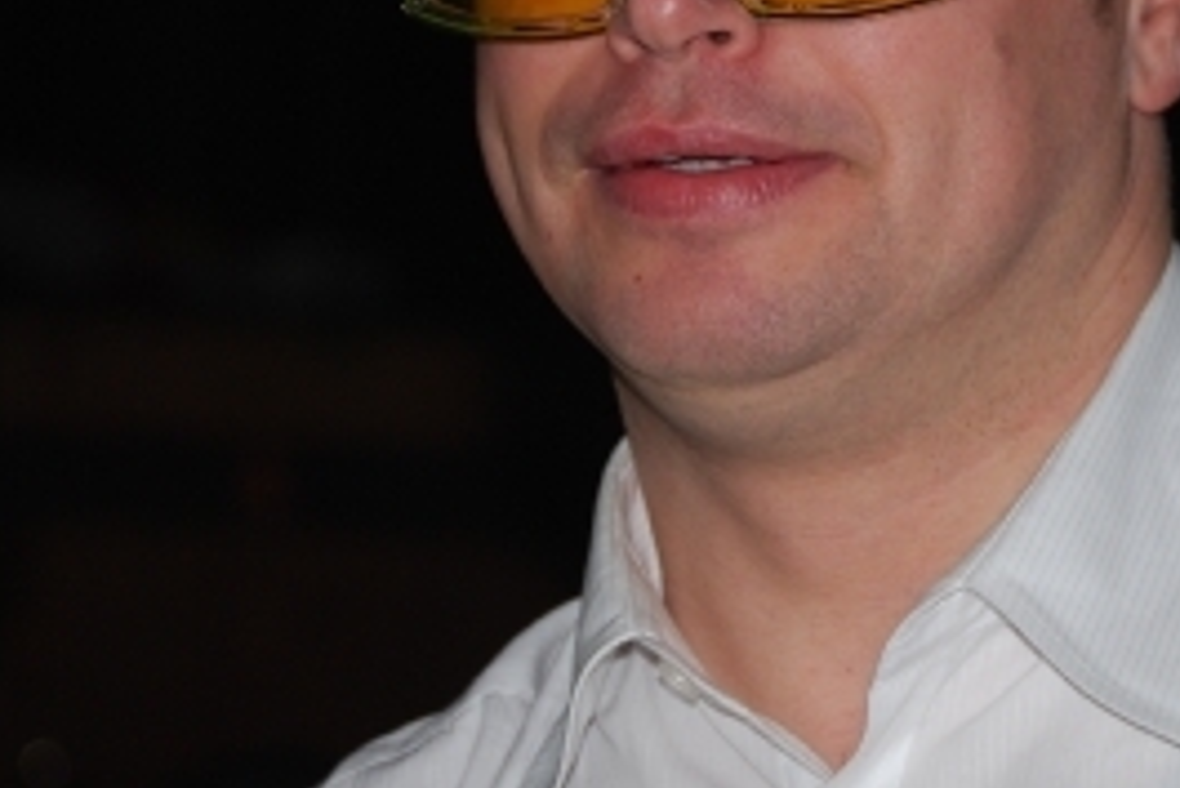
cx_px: 940
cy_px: 229
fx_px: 6690
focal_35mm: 204
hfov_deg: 10.1
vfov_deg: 6.7
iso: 200
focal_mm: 60
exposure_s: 1/60
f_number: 4.2
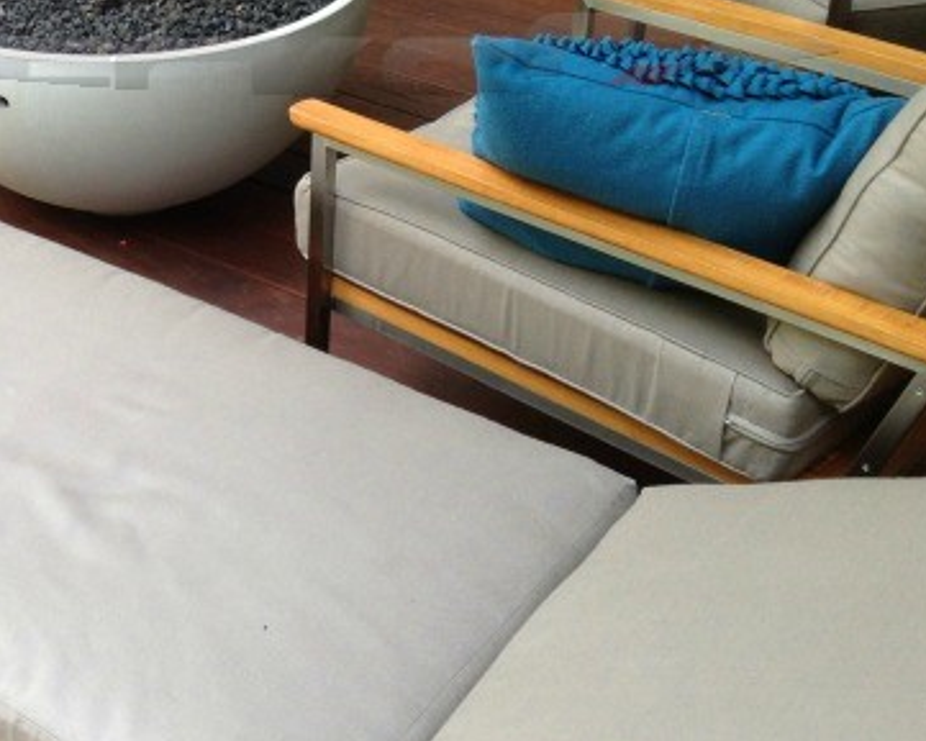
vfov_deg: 21.5
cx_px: 85
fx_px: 1919
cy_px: 124
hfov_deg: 26.2
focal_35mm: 70
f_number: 2.4
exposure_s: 1/40
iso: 64
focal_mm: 4.28
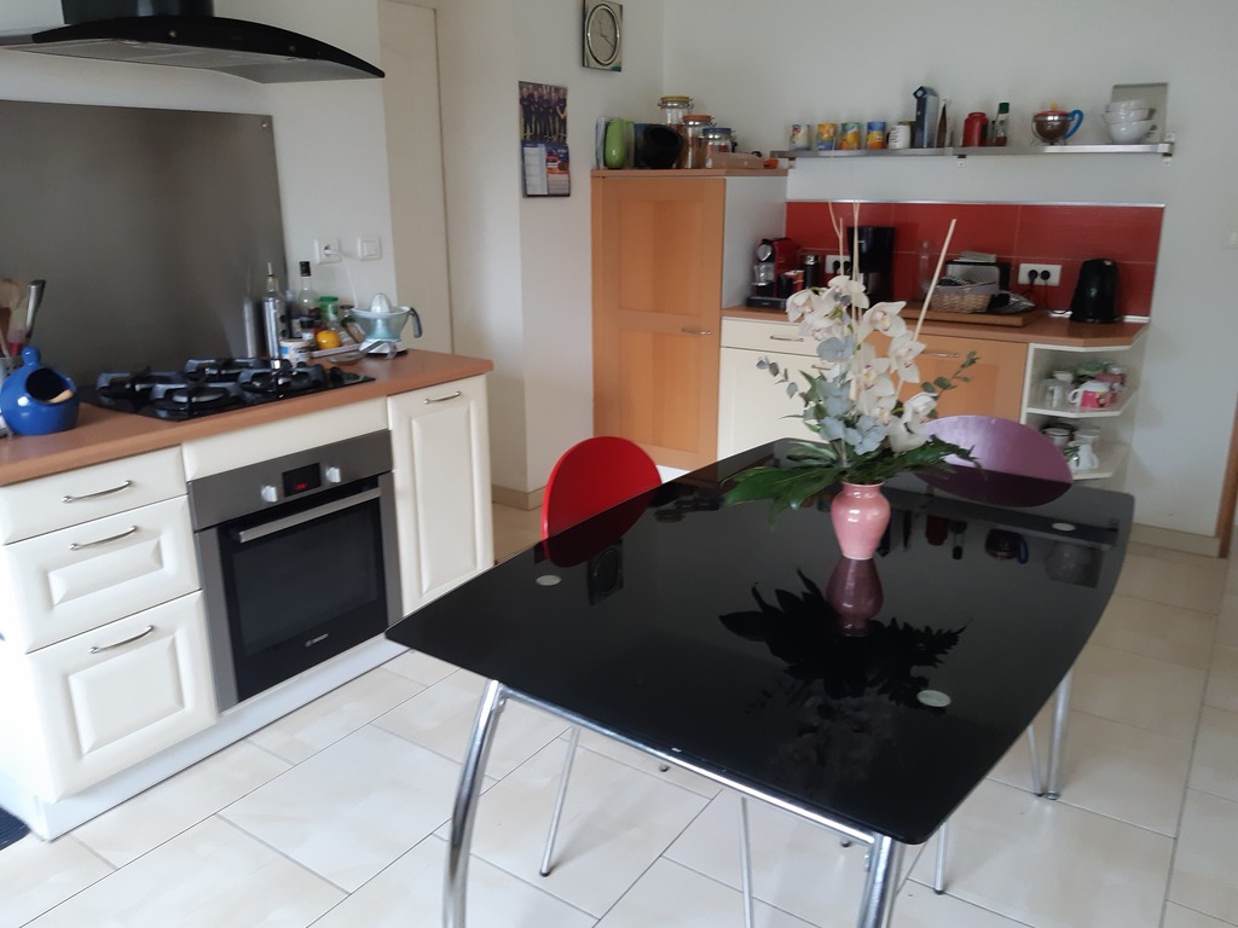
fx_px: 930
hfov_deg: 67.3
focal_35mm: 26
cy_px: 464
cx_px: 619
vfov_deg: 53.1
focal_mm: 3.92
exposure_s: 1/50
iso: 200
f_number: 1.7
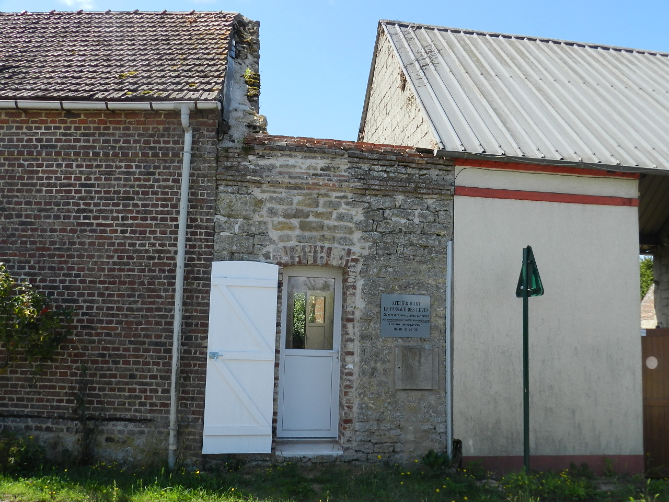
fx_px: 618
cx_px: 334
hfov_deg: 56.8
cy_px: 251
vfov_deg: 44.2
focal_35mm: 32
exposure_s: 1/800
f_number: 3.7
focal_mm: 5.6
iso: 160
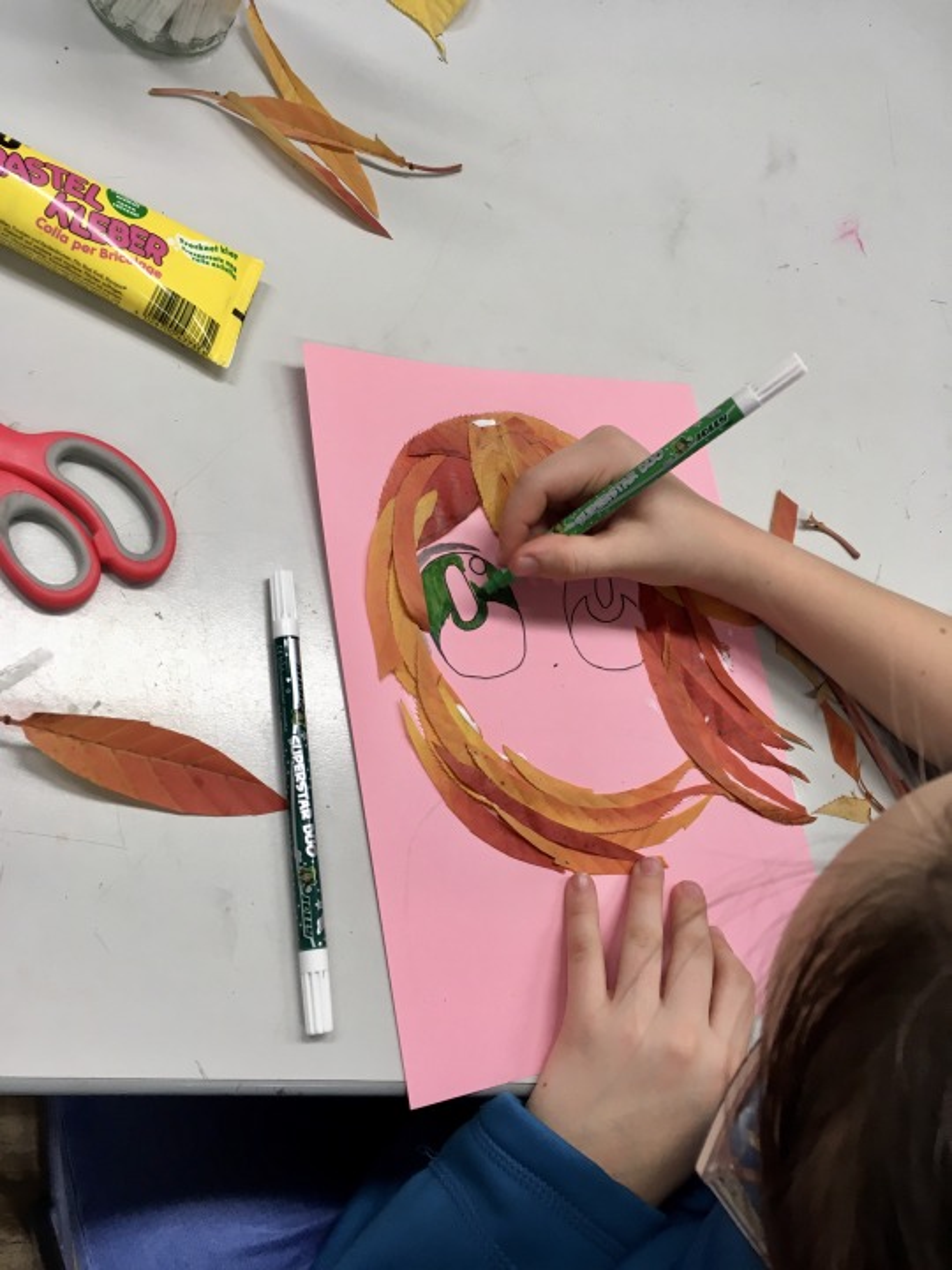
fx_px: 1063
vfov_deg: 61.7
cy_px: 635
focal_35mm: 29
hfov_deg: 48.2
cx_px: 476
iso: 32
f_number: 2.2
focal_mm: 4.15
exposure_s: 1/33
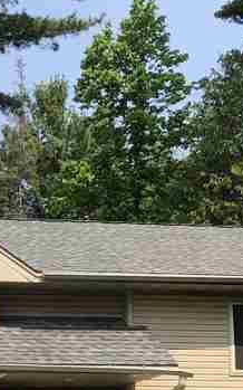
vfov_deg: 18.7
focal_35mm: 109
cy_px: 367
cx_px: -27
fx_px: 1155
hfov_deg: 11.8
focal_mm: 3.99
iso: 20
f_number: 1.8
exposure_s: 1/1499
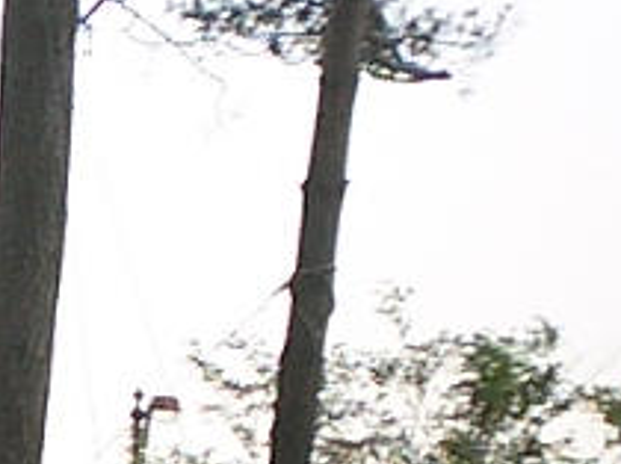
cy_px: 1008
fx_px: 4050
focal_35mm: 226
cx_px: -784
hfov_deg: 8.2
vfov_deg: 6.3
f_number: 3.5
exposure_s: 1/160
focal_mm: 5.6
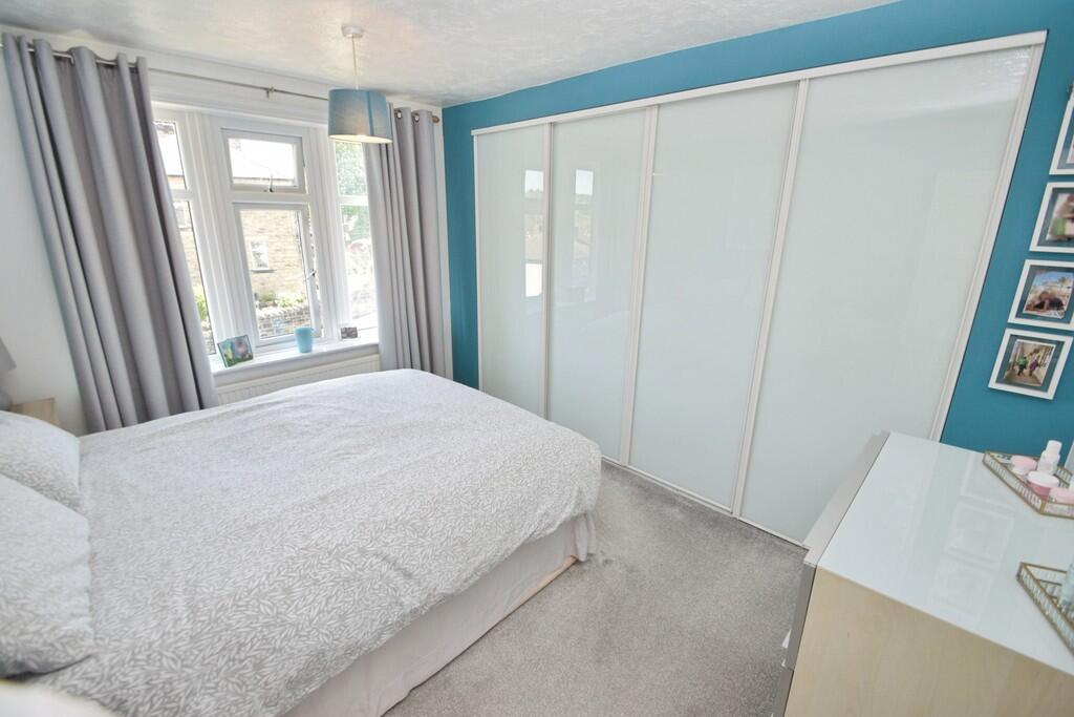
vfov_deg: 77.3
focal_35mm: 15
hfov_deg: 100.4
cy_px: 358
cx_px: 537
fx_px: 448
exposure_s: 1/125
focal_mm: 10
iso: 800
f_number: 5.6
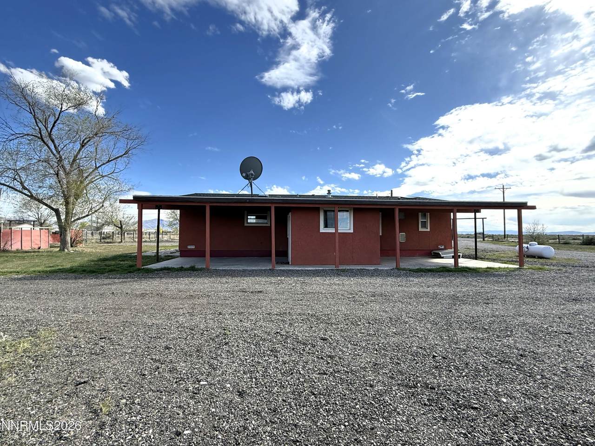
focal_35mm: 15
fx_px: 258
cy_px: 223
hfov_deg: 98.2
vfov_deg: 81.7
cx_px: 298
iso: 64
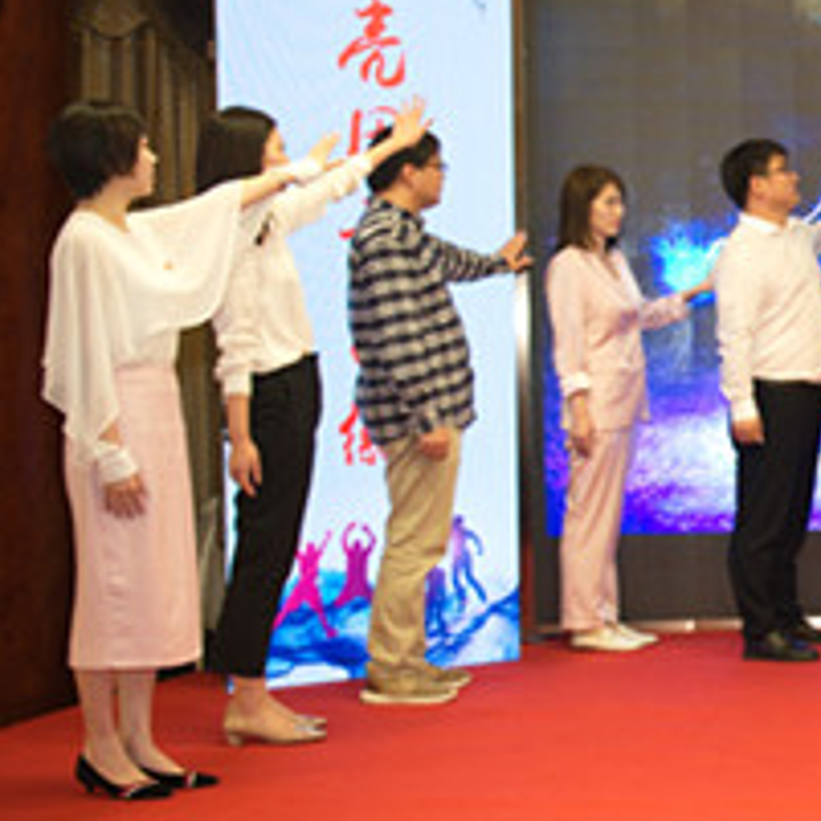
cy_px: 408
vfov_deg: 19.5
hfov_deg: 17.4
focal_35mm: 89
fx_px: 2388
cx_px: 1258
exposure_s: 1/80
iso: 400
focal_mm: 31
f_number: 2.8
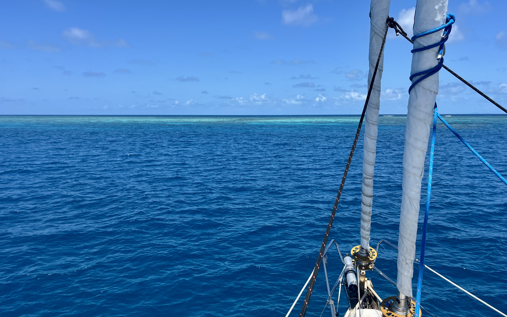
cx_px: 254
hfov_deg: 66.5
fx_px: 387
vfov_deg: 44.5
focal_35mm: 28
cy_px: 167
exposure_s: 1/3876
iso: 50
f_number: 1.6
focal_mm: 5.1
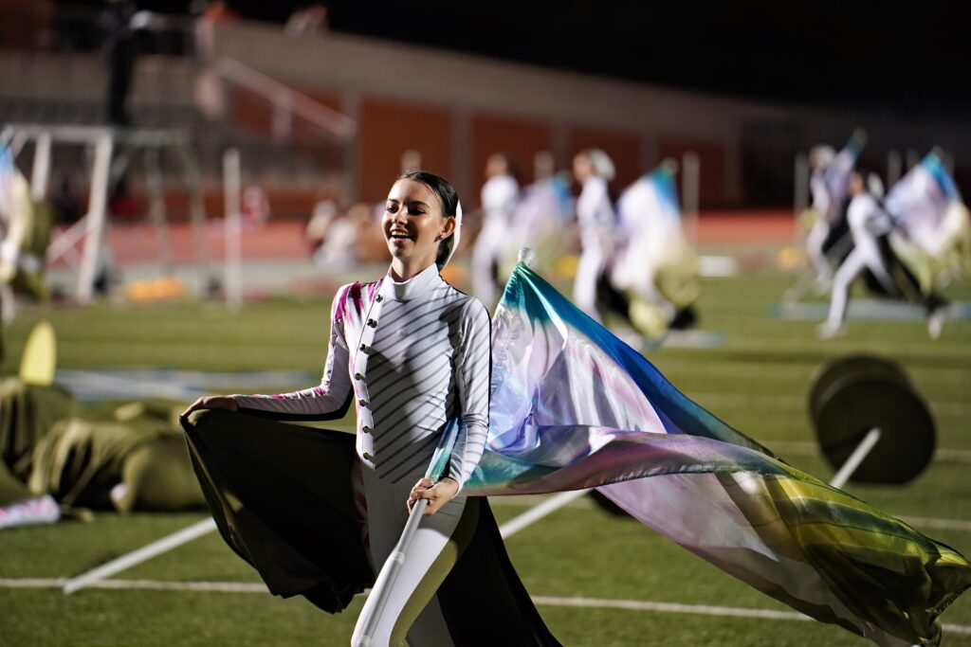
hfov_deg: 11.4
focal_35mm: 180
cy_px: 324
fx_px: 4855
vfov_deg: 7.6
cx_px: 486
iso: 2500
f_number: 2.8
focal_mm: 180
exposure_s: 1/320
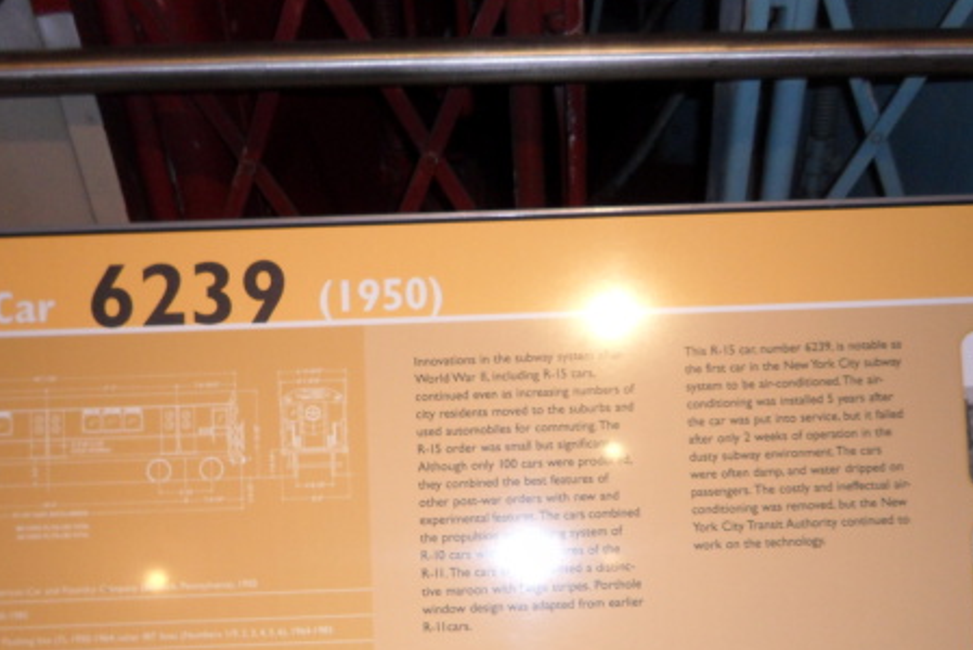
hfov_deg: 48.4
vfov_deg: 32.7
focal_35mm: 40
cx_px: 533
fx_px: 1082
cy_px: 505
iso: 200
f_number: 3.5
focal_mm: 4.9
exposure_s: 1/45
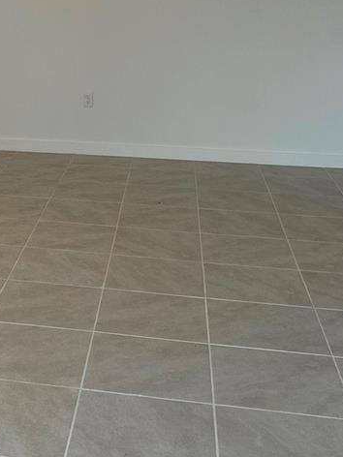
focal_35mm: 61
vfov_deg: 30.5
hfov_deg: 22.9
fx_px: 806
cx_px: -13
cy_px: 63
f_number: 1.78
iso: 80
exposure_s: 1/160
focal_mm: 6.86
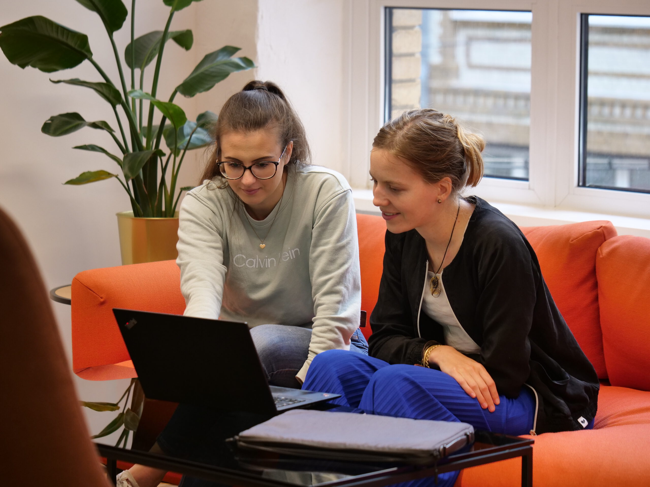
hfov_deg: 14.5
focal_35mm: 136
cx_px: 325
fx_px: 2554
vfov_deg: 10.9
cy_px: 244
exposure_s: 1/80
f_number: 2.8
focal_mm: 68
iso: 500
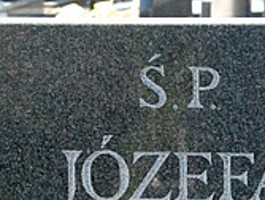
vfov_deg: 5.2
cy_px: 257
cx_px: 116
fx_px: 2202
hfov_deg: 6.9
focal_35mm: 287
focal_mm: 52
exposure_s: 1/320
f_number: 9
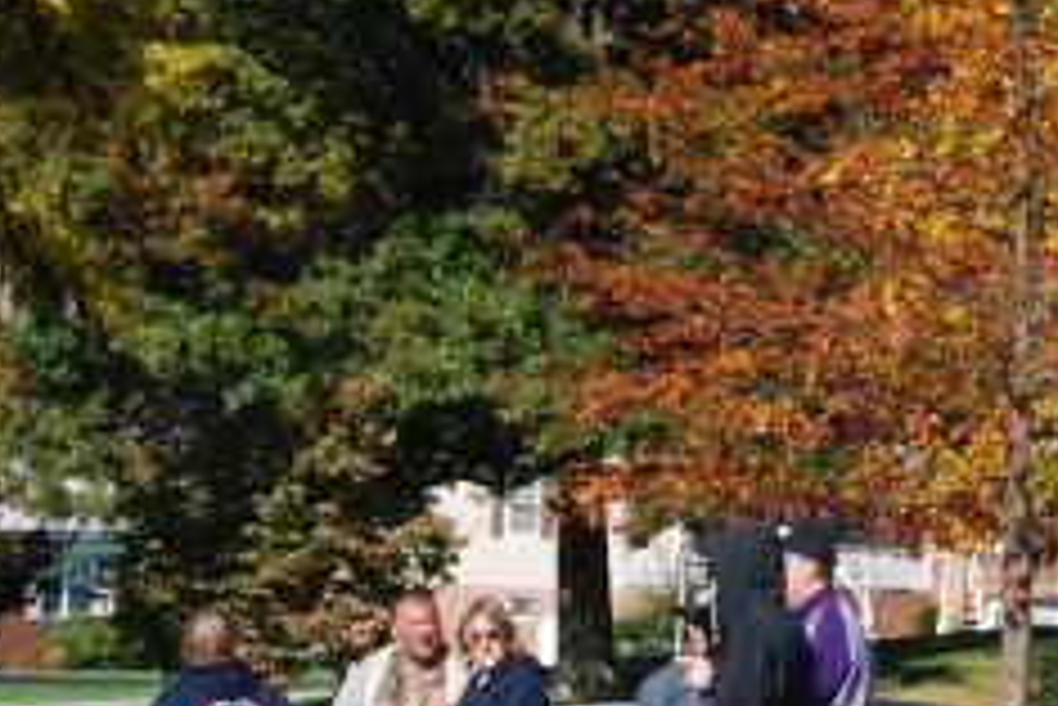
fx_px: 8254
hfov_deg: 7.3
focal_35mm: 281
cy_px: 247
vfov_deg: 4.9
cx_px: 612
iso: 100
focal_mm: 55
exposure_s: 1/200
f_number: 7.1
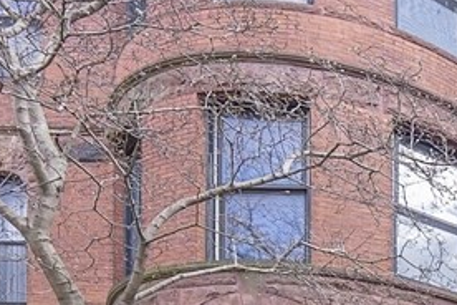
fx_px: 660
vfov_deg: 24.6
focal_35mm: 52
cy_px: 317
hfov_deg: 27.8
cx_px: 662
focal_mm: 14
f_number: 2.5
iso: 80
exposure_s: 1/125
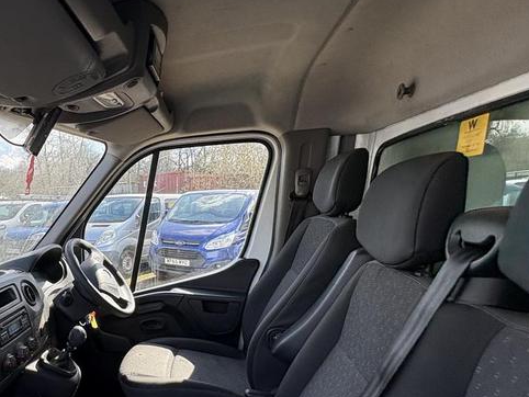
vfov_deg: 51.4
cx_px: 69
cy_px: 286
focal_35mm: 26
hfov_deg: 59.0
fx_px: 398
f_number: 2.2
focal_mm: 2.22
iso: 40
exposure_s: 1/289
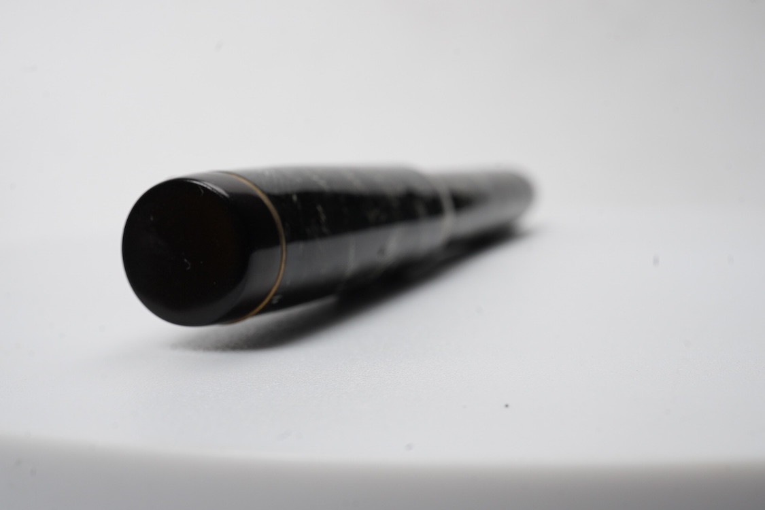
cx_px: 382
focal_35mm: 45
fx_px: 956
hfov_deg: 43.6
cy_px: 255
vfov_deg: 29.9
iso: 400
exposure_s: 1/100
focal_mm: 30
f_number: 22
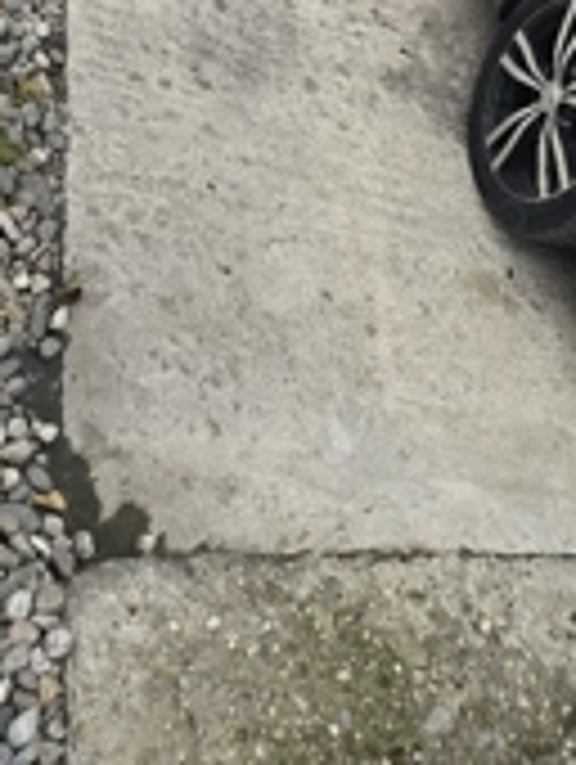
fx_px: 1195
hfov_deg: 25.0
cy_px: -117
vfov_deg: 30.8
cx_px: 648
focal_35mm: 54
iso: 25
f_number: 1.7
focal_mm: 6.3
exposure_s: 1/182
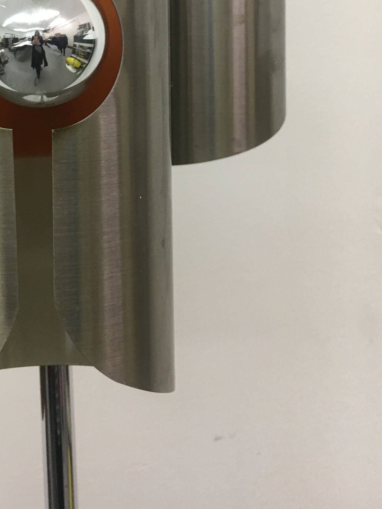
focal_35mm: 58
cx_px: 75
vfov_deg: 31.4
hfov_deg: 24.8
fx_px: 853
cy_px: 35
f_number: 2.2
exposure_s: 1/33
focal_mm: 4.15
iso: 64
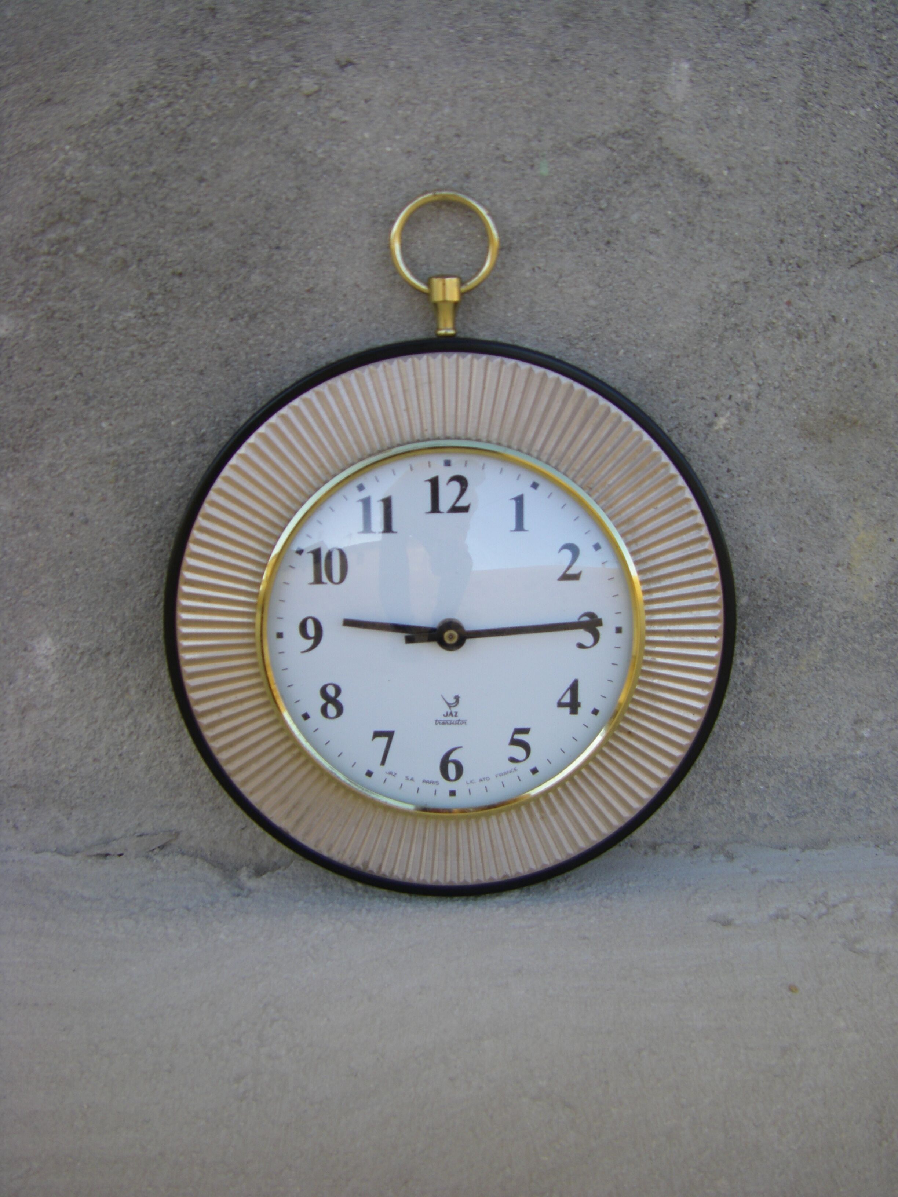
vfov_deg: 49.0
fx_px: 1314
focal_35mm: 38
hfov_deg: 37.7
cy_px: 598
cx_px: 449
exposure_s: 1/125
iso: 64
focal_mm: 6.3
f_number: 3.5
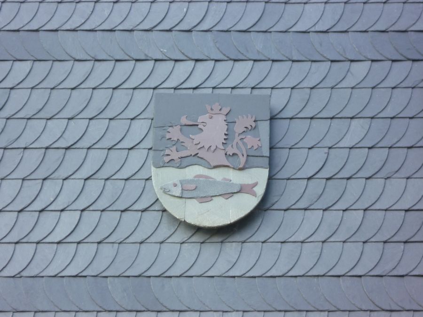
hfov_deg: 14.1
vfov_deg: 10.6
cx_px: 212
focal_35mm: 140
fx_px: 1711
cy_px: 158
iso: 125
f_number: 6.9
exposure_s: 1/60
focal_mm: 25
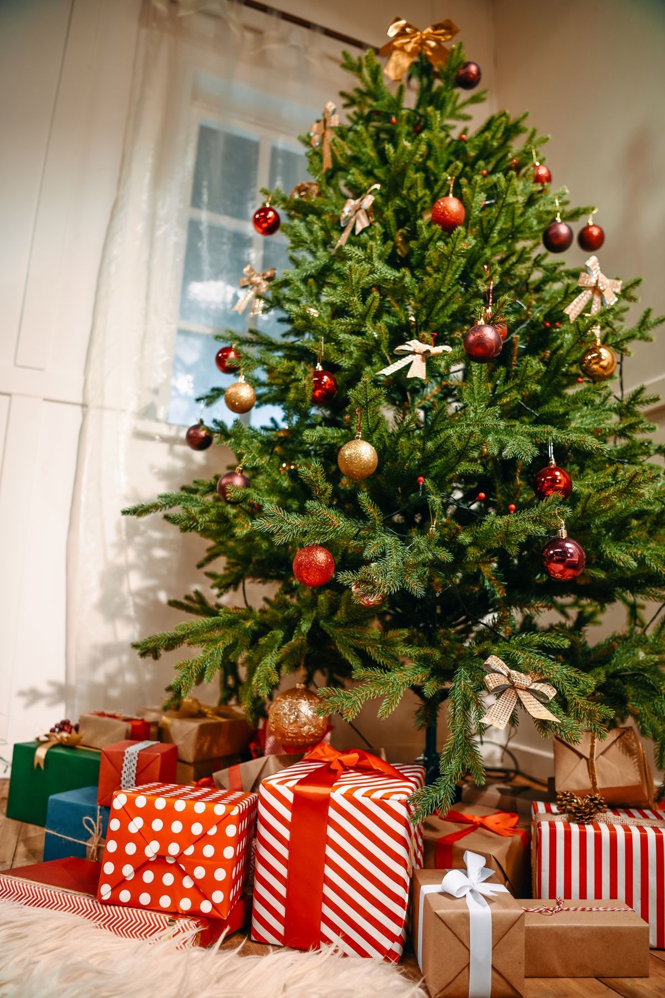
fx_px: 665
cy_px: 499
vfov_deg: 73.7
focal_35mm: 24
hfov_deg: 53.1
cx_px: 332
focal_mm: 24
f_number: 2.8
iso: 80
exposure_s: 1/100
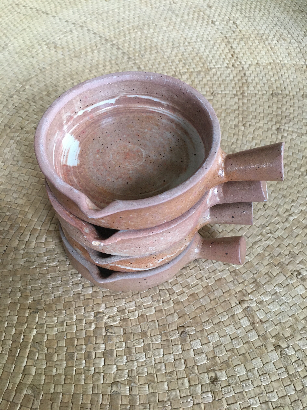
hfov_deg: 48.2
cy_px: 205
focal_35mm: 29
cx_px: 154
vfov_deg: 61.7
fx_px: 343
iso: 200
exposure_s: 1/33
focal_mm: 4.15
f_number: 2.2
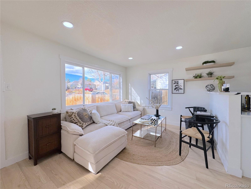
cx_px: 126
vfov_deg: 85.7
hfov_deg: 102.1
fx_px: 102
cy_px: 94
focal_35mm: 14
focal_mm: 2.22
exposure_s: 1/290
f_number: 2.2
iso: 40
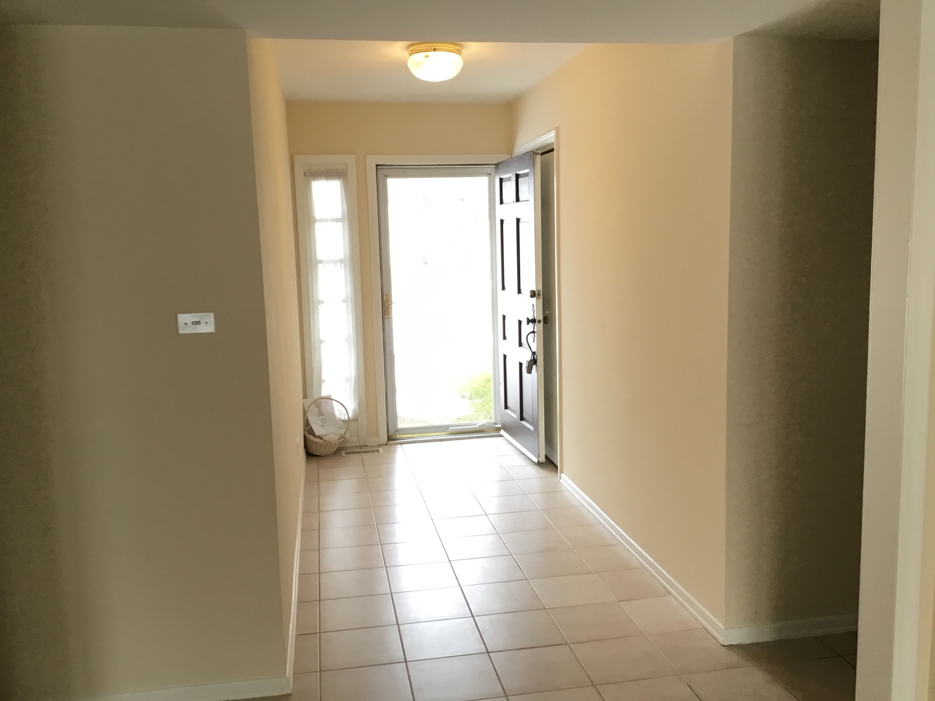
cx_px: 468
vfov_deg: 45.4
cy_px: 350
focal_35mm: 31
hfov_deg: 58.4
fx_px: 837
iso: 32
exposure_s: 1/30
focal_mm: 3.3
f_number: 2.4
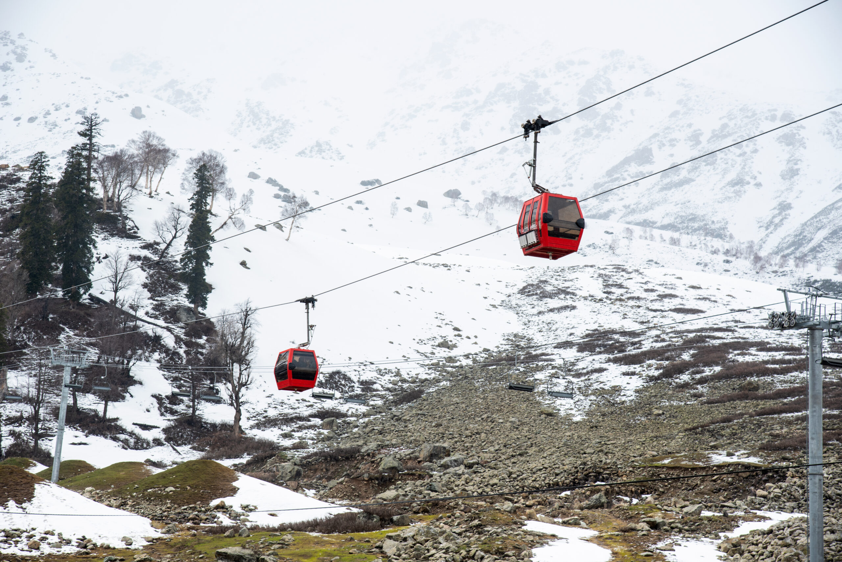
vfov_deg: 16.1
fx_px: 1989
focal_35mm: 85
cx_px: 421
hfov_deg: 23.9
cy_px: 281
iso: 100
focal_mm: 85
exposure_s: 1/320
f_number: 8
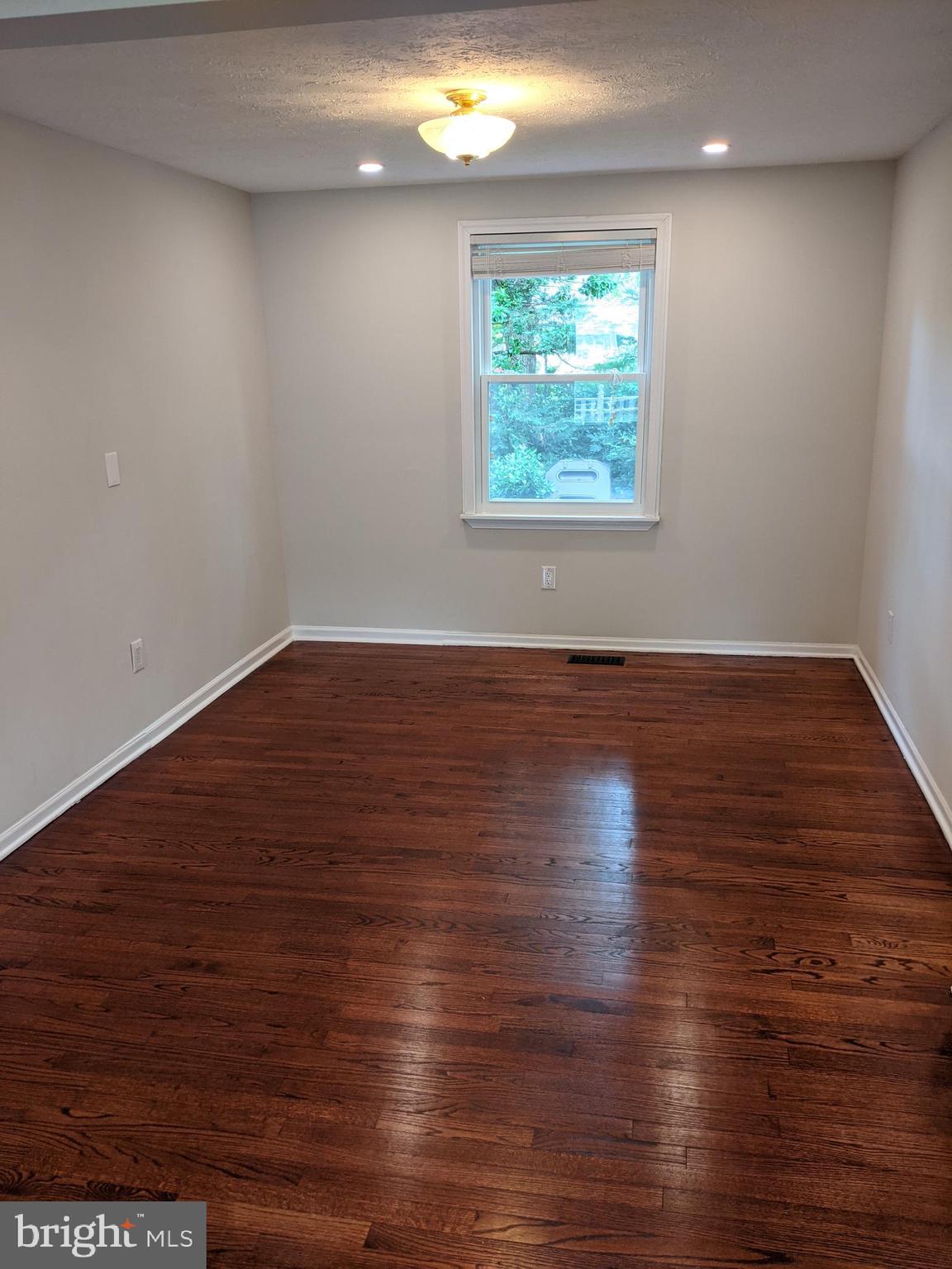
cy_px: 634
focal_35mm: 27
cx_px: 476
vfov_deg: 65.3
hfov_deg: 51.4
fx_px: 990
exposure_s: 1/59.9
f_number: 1.8
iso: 72
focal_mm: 4.44
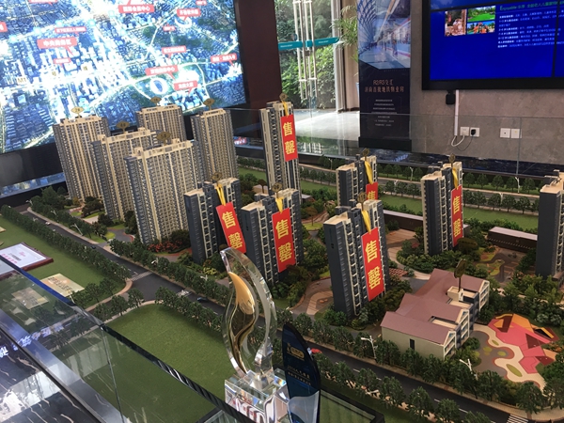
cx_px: 282
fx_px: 472
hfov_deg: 61.7
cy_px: 212
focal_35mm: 29
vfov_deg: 48.2
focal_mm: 4.15
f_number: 2.2
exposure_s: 1/33
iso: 40
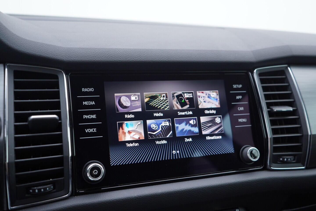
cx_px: 158
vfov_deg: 36.9
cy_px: 106
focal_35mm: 36
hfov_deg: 53.1
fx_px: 316
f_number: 2.8
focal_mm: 24
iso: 125
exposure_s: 1/40
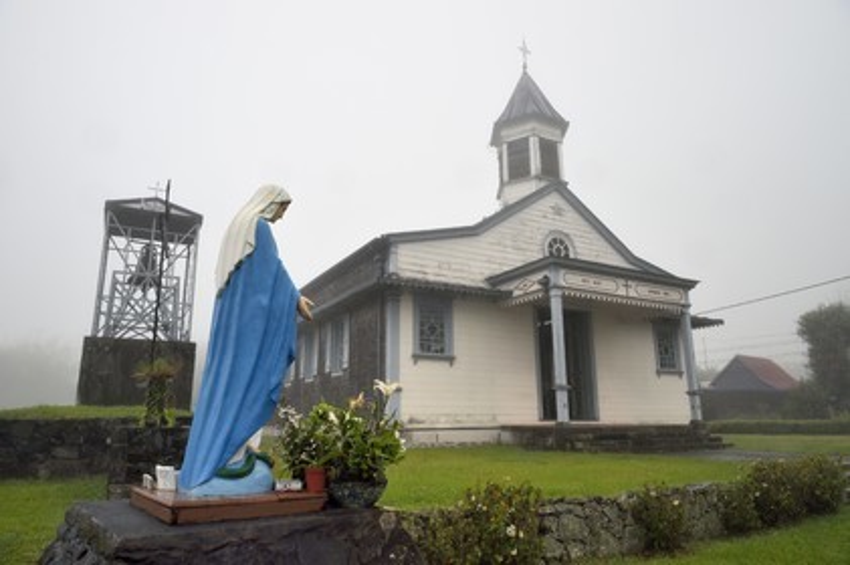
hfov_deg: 73.8
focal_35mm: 24
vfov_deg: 53.1
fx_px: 566
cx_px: 425
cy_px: 282
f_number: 14
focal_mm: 24
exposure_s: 1/160
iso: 400
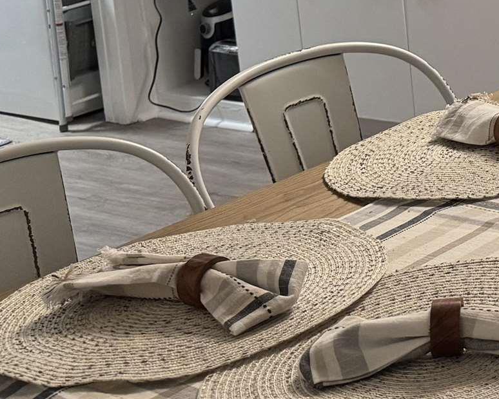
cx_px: 846
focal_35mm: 93
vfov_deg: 15.6
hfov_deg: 17.5
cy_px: -146
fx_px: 1373
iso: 250
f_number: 1.78
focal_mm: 6.76
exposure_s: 1/60
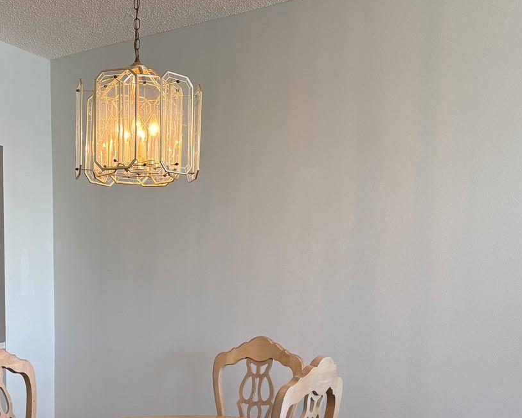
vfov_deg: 29.5
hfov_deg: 36.7
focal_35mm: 50
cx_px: 154
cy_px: 341
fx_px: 773
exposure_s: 1/140
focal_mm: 5.96
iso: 50
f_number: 1.6
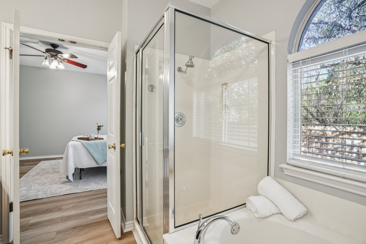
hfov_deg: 96.7
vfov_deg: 73.7
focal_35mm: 16
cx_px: 183
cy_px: 122
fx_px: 163
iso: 400
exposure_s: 1/15
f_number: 8
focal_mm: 16
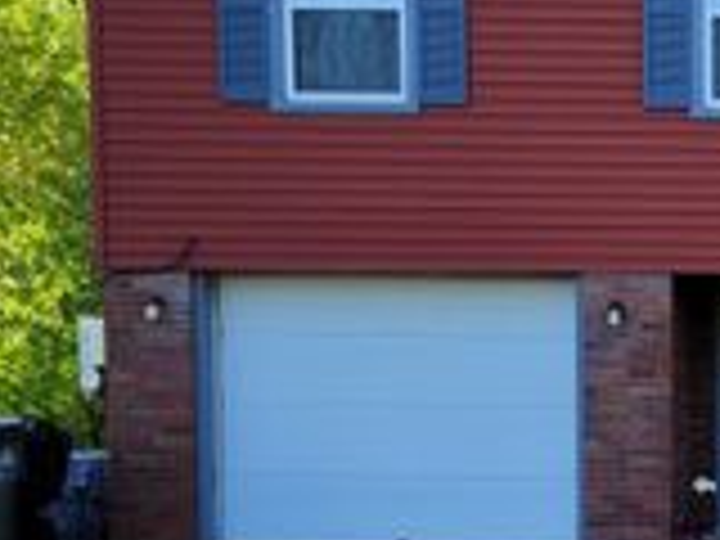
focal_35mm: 81
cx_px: 868
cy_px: 497
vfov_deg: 17.9
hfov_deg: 22.2
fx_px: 1685
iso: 40
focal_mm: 5.4
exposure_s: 1/686
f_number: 1.8
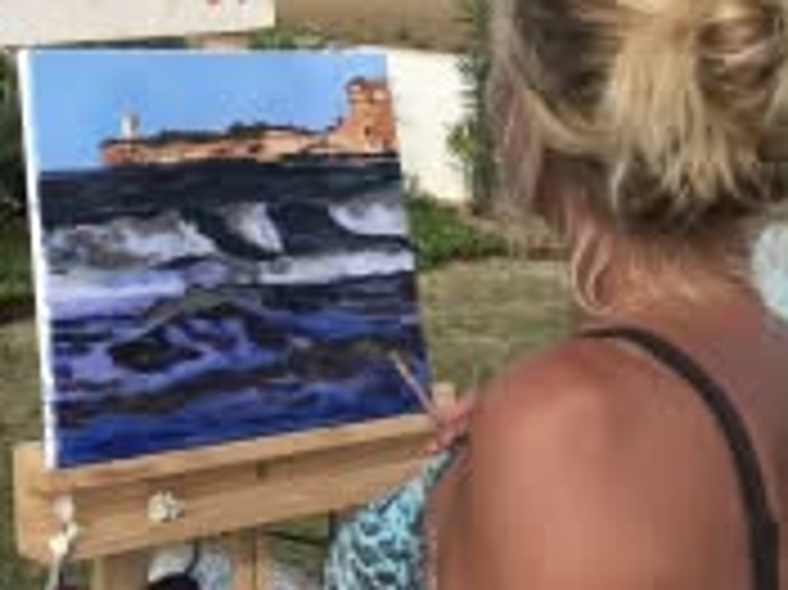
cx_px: 77
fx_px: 1456
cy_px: -27
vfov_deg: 21.9
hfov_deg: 29.1
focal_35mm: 64
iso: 20
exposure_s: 1/2179
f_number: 1.8
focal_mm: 3.99
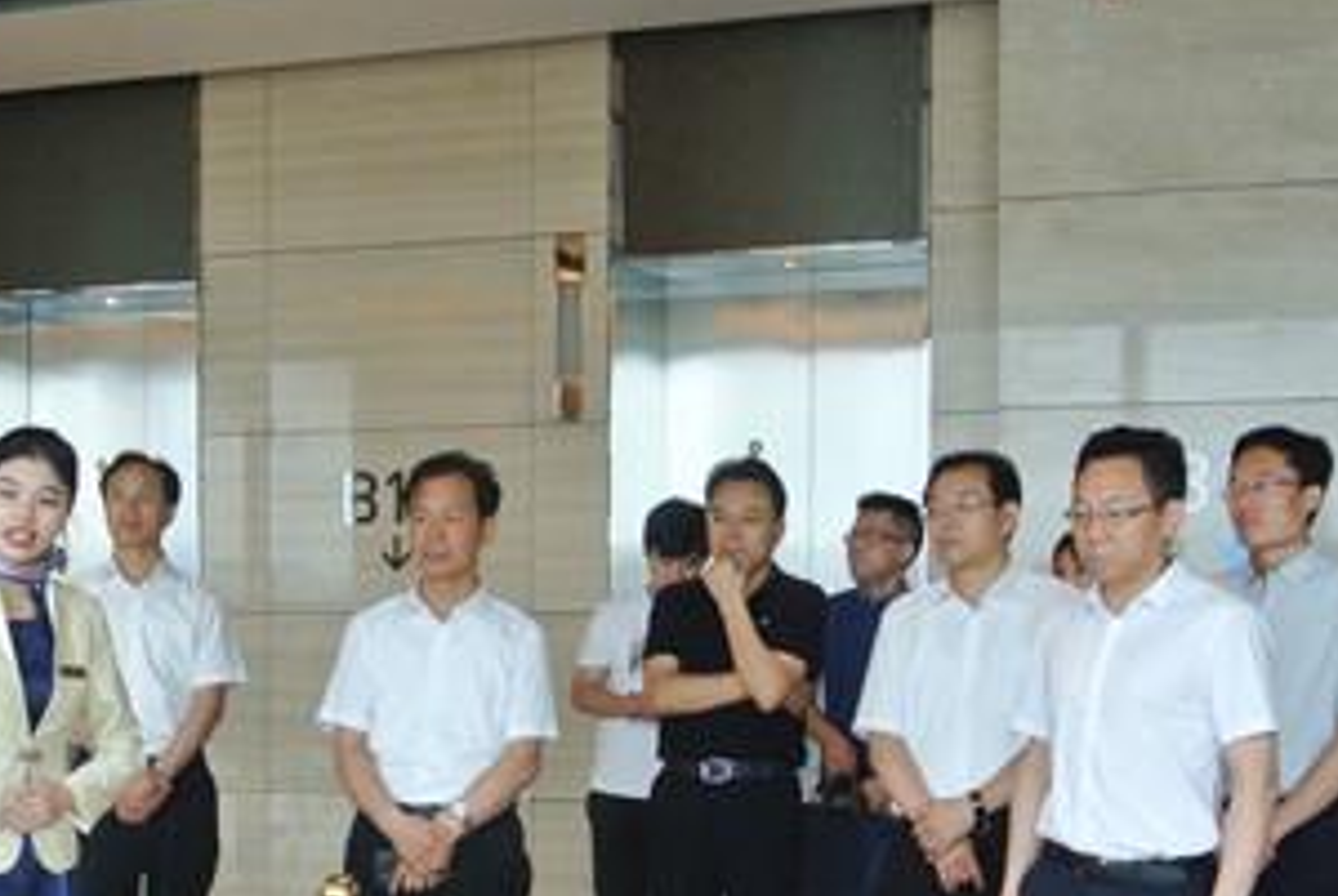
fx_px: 2605
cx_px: 553
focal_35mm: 70
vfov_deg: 19.3
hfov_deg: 28.7
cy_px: 733
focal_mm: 13.1
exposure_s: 1/30
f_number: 4
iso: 640
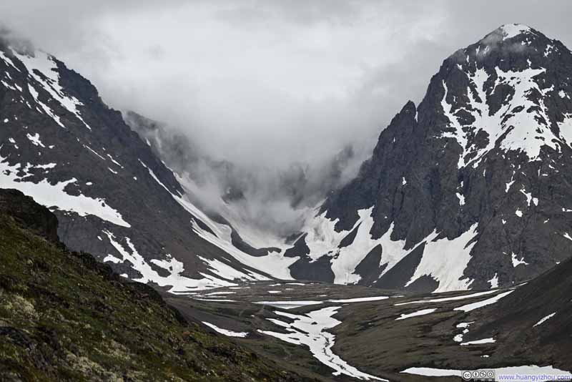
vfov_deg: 11.4
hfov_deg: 17.1
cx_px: 286
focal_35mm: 120
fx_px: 1907
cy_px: 191
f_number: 5
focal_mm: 120
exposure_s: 1/2000
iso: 100
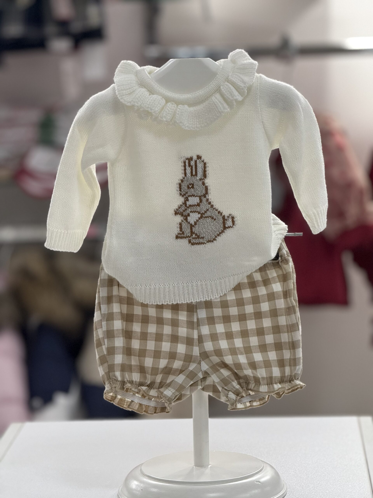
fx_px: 1724
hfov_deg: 12.3
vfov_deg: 16.4
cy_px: 249
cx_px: 186
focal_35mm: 120
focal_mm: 15.66
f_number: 2.8
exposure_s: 1/100
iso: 250
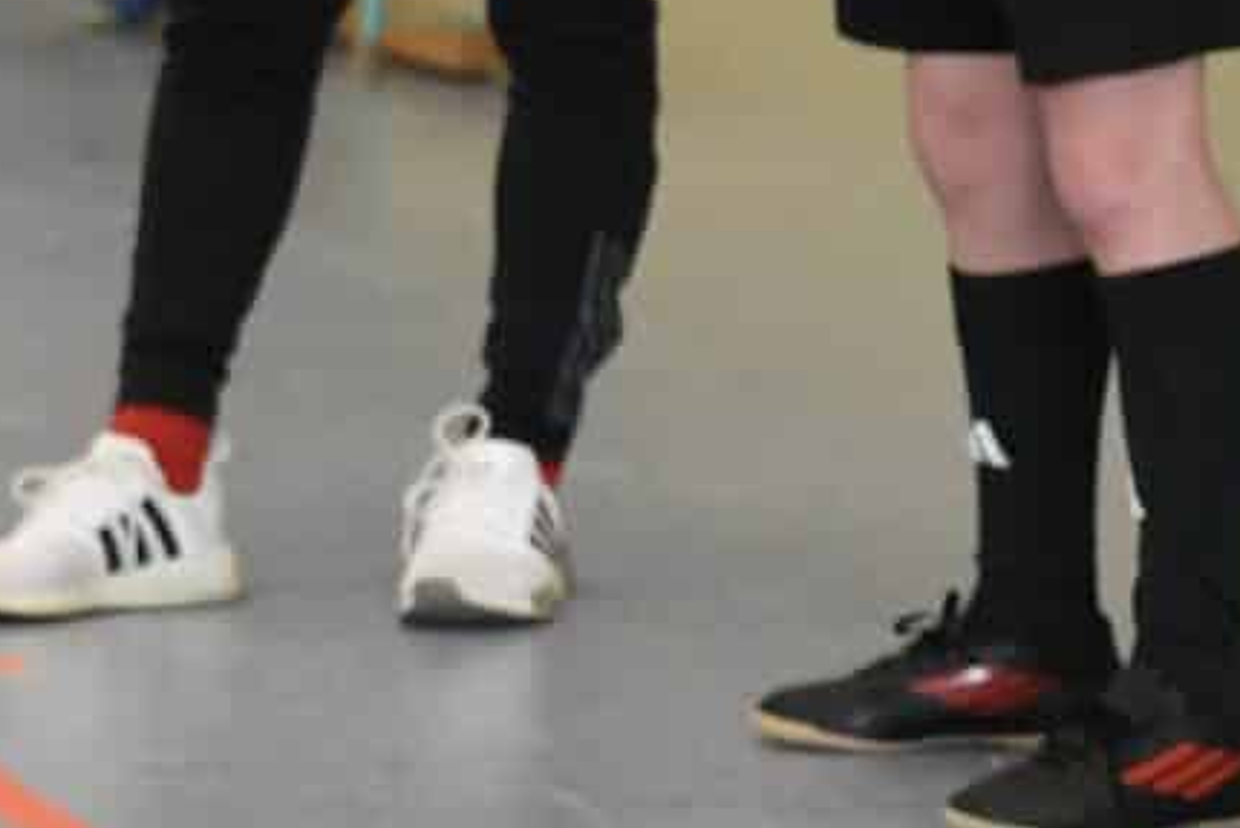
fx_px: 8200
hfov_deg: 8.3
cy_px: -154
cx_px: -992
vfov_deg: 5.8
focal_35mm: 238
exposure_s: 1/640
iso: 3200
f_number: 2.8
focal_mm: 50
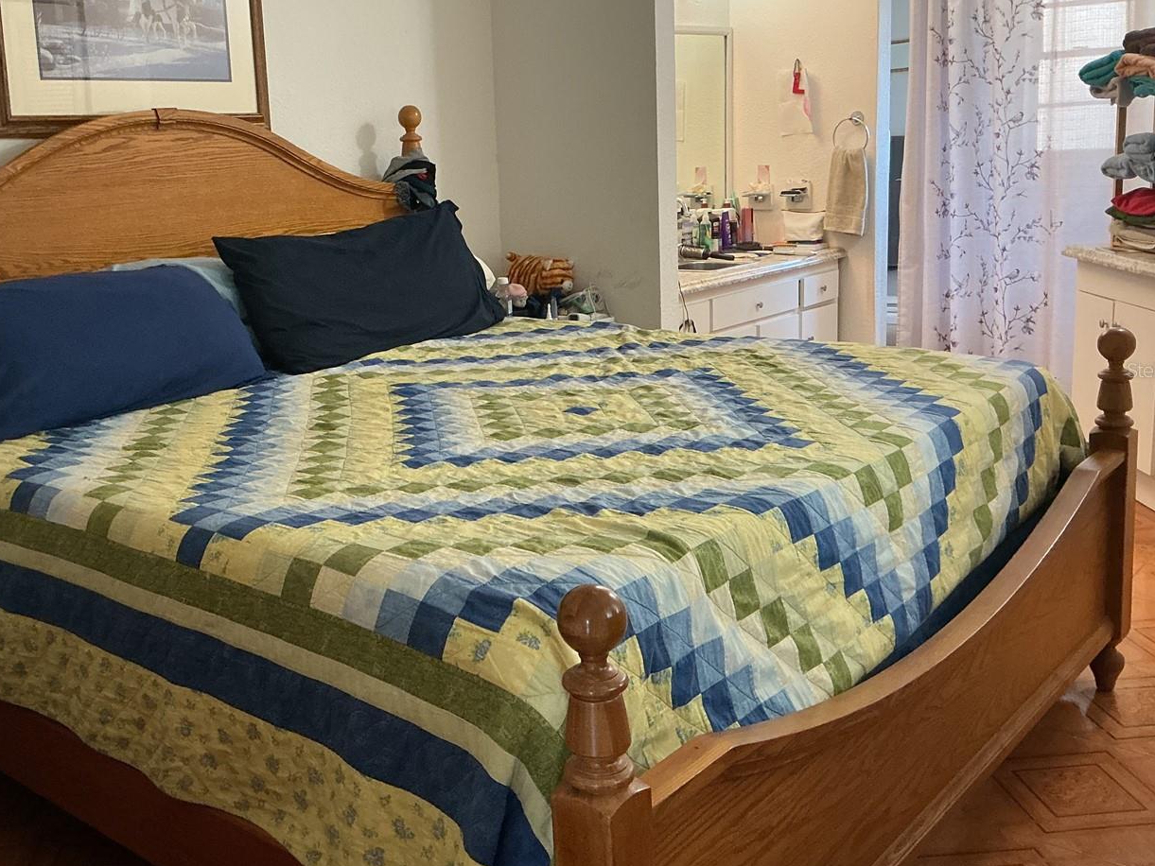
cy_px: 370
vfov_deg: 37.6
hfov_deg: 48.7
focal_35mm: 38
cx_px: 460
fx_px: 1268
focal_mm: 3
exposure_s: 1/60
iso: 160
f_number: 1.8
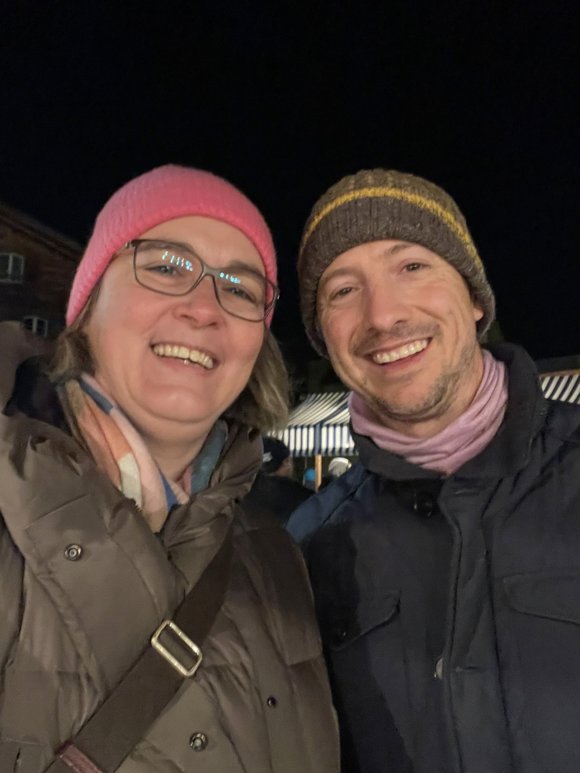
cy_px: 386
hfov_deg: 46.8
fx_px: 670
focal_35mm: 30
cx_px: 290
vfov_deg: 60.0
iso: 800
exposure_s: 1/17
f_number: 2.2
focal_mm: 2.71
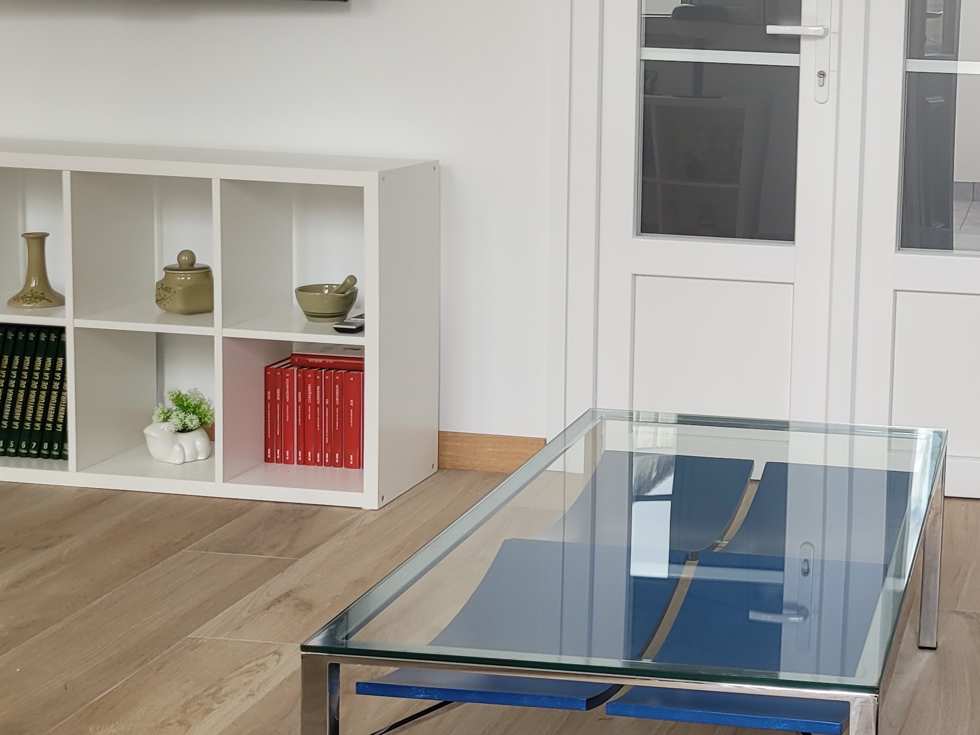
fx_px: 1699
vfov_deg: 24.3
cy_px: 264
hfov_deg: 30.8
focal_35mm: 60
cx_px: 873
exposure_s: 1/100
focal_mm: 5.4
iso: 50
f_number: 1.8
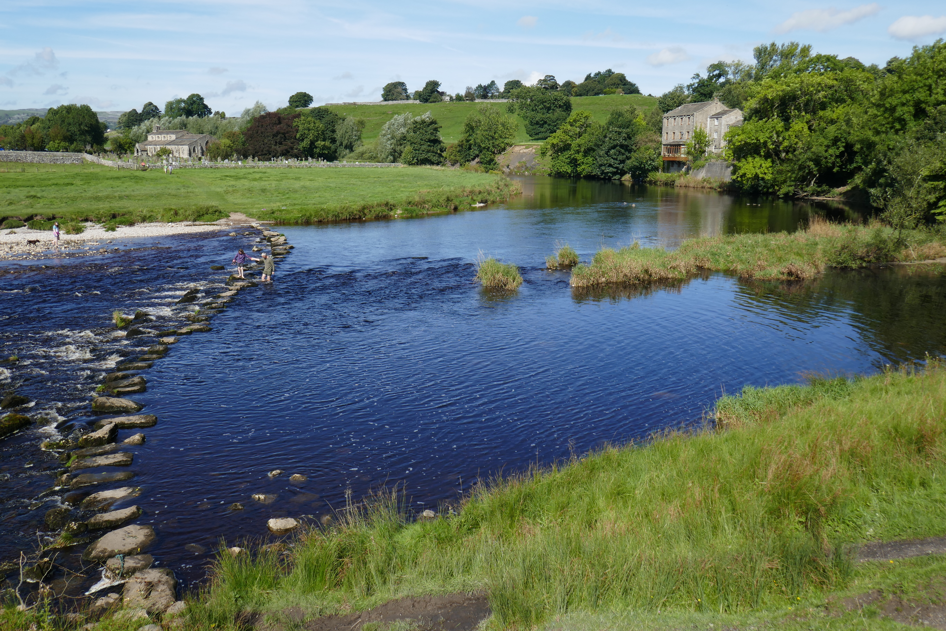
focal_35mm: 30
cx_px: 473
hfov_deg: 61.9
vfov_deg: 43.6
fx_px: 788
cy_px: 316
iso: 125
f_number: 4
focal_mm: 10.8
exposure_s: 1/800
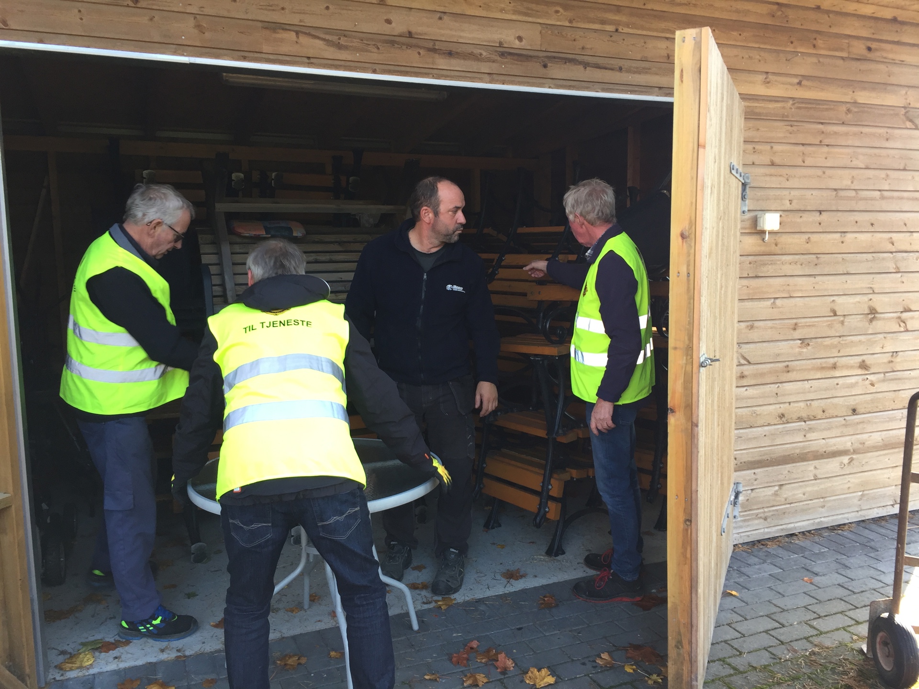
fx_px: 770
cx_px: 460
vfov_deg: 48.2
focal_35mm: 29
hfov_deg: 61.7
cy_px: 344
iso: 50
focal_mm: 4.15
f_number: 2.2
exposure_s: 1/100
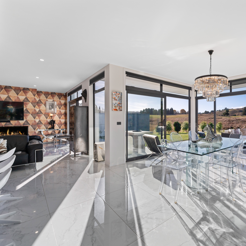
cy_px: 123
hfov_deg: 75.3
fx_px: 145
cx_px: 182
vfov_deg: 80.7
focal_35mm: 18
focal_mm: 14
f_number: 7.1
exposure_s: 1/640
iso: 500
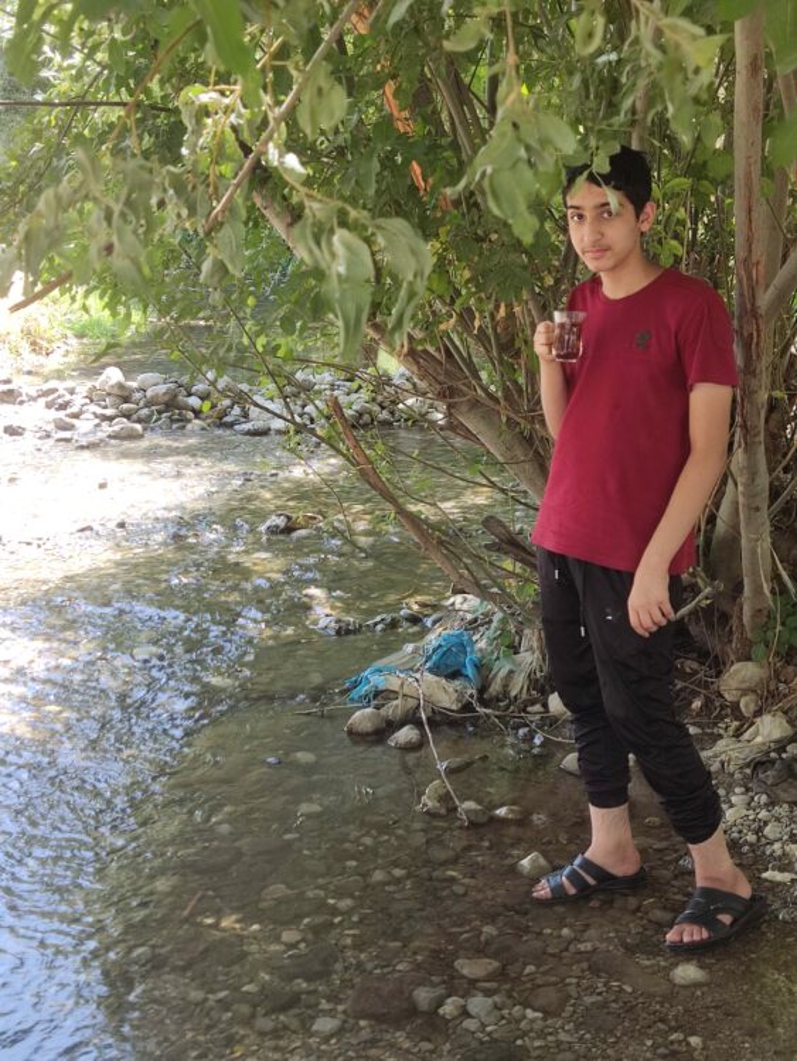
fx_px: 1442
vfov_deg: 40.4
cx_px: 398
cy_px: 530
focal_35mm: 47
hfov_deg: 30.9
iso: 53
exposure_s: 1/100
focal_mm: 4.71
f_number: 1.79
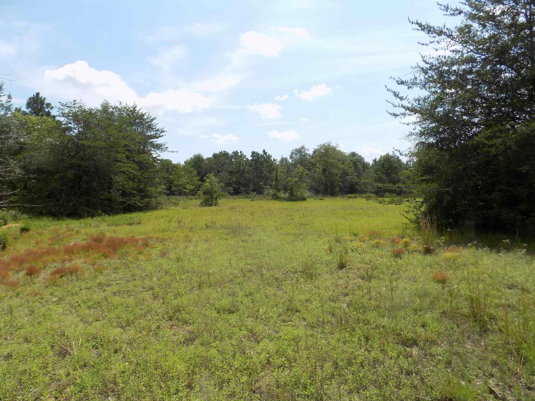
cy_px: 205
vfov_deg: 54.9
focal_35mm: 25
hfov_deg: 69.3
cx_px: 247
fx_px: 386
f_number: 3.1
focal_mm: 4
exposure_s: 1/1250
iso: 80
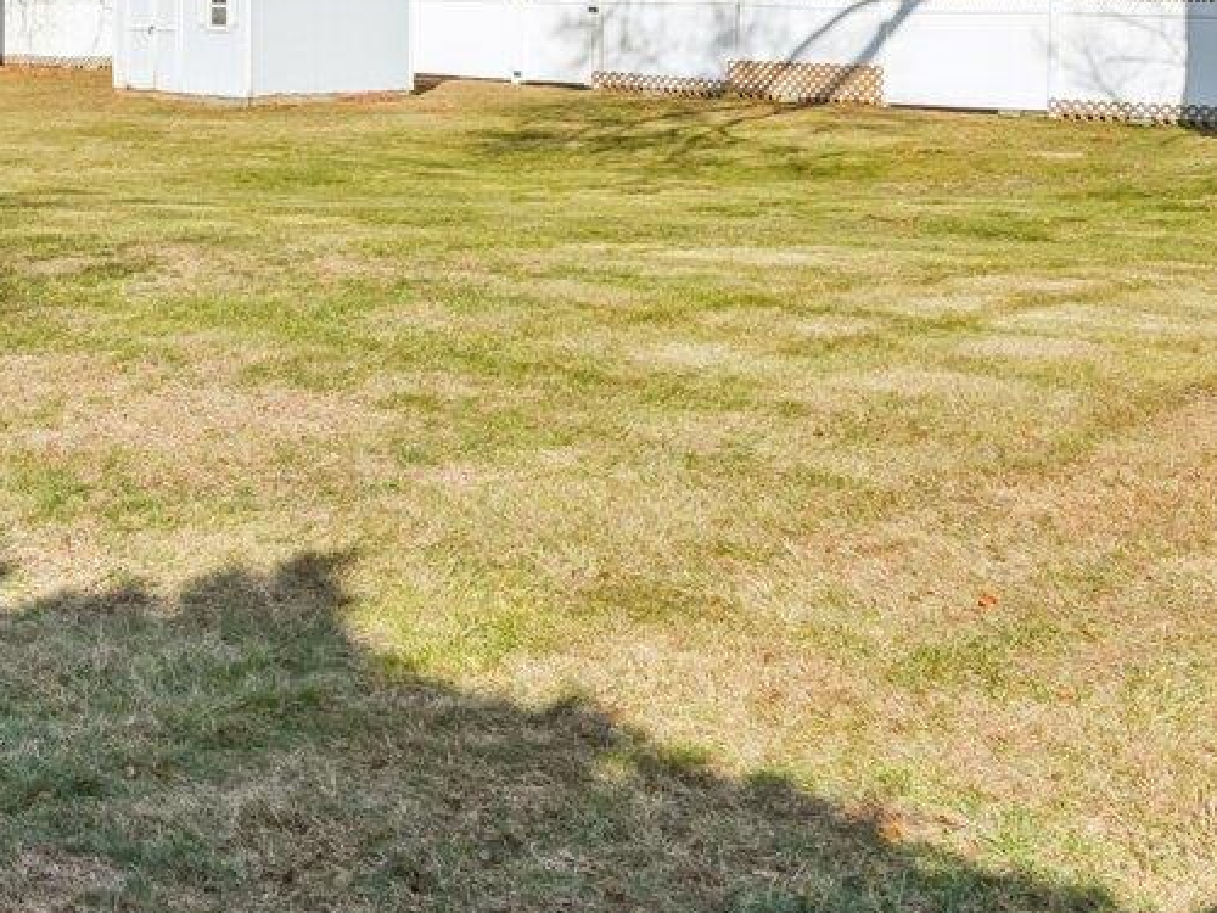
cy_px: -1
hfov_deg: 29.2
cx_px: 73
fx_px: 2215
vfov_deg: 22.4
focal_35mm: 63
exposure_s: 1/250
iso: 100
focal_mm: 16
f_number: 8
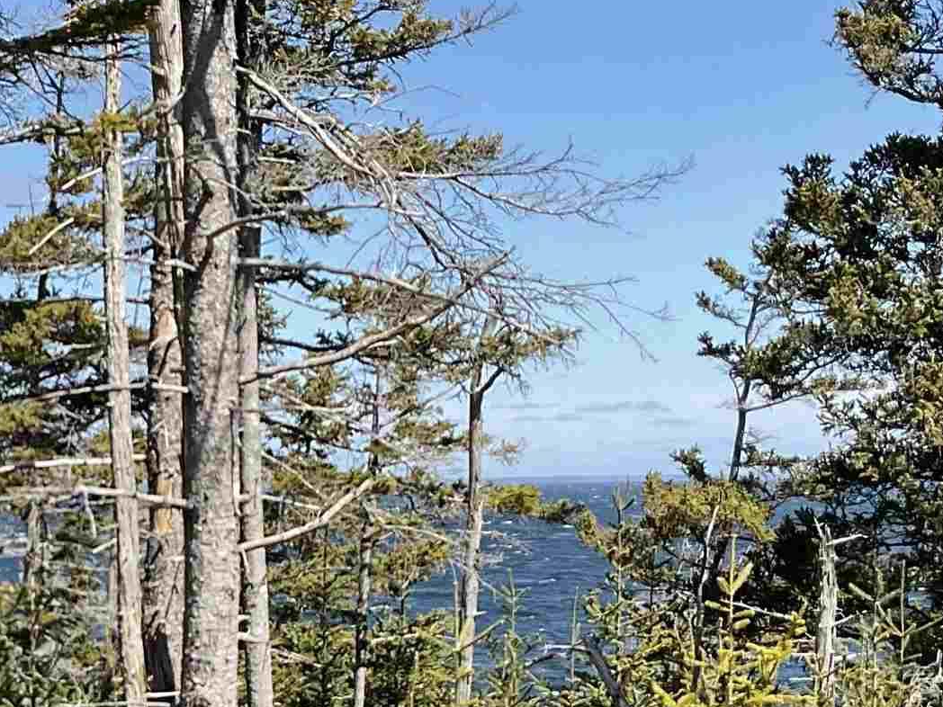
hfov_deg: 22.2
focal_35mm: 85
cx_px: -1
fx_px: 2316
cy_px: 639
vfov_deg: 17.1
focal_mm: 3
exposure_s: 1/599
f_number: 1.8
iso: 16
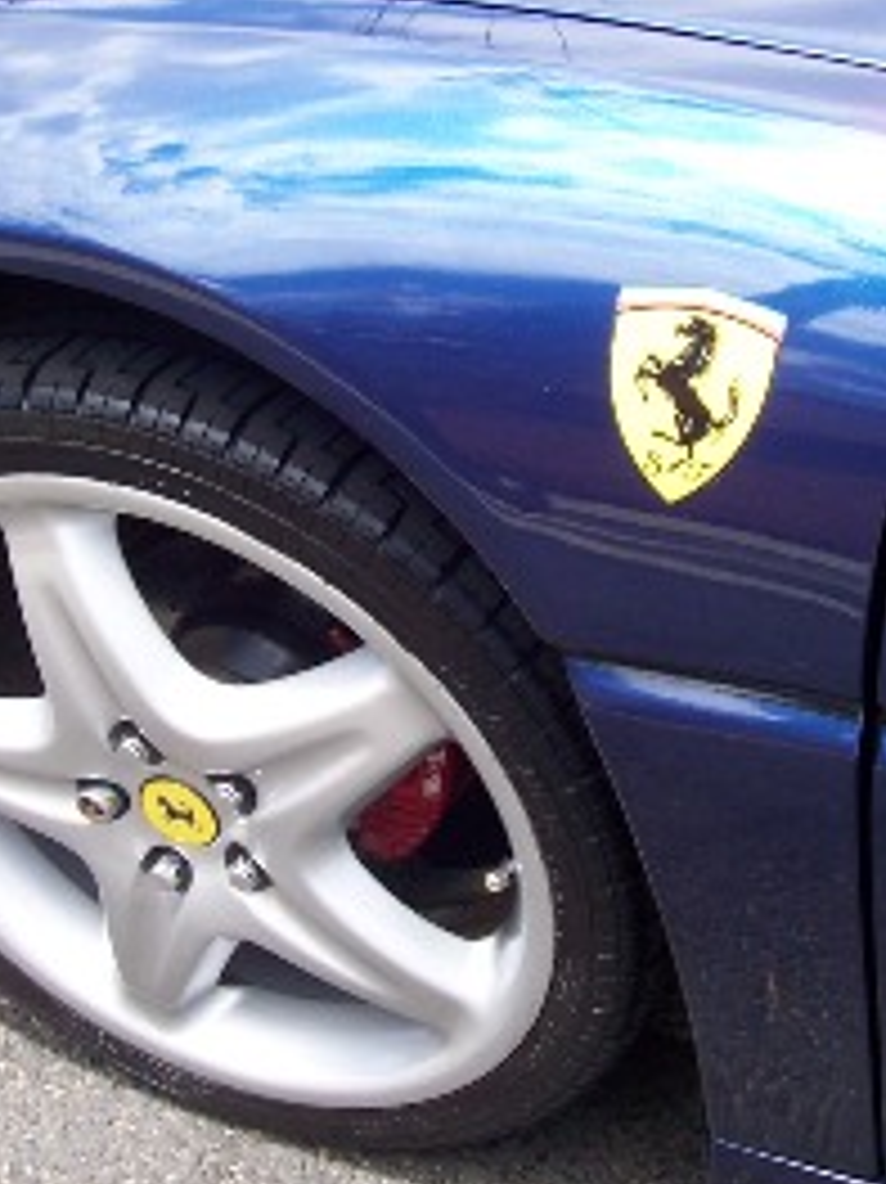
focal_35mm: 63
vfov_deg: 30.7
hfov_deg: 23.3
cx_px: 387
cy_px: 518
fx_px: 2152
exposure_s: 1/180
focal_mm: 5.6
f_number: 5.6
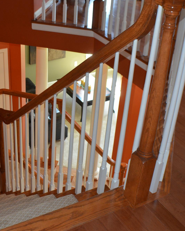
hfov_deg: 20.7
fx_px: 500
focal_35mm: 73
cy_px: 116
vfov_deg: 26.1
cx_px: 31
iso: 1000
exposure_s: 1/60
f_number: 5
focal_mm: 34
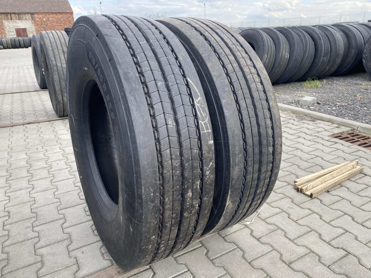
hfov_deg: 67.3
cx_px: 186
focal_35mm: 26
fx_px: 279
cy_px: 139
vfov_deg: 53.1
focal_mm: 4.25
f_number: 1.8
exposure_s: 1/322
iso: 32
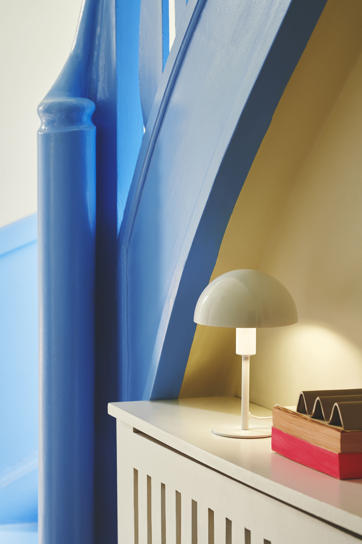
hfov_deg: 16.1
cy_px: 272
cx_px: 181
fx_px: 1282
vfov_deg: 23.9
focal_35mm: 85
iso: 100
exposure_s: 2
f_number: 5.6
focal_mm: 85
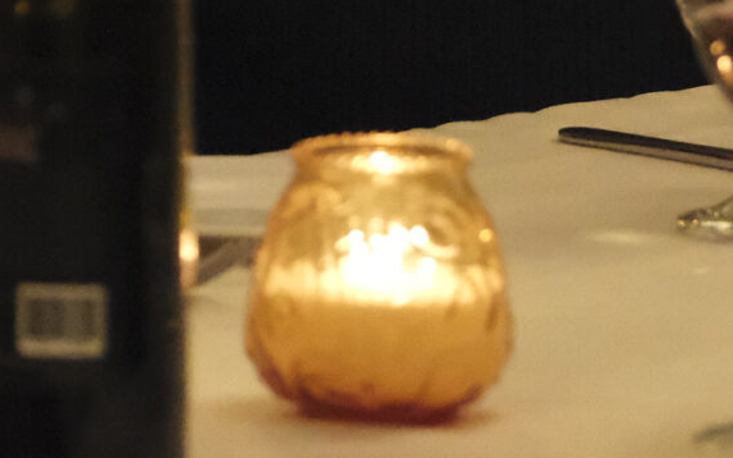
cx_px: -38
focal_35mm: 551
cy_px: -477
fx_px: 11006
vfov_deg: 2.4
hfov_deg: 3.8
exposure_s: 1/200
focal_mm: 80.4
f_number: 2.8
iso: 12800
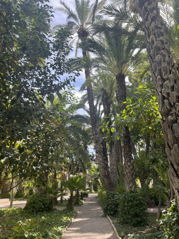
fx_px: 179
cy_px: 120
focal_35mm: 26
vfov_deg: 67.3
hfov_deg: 53.1
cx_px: 90
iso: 32
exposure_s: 1/647
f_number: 1.6
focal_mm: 4.2
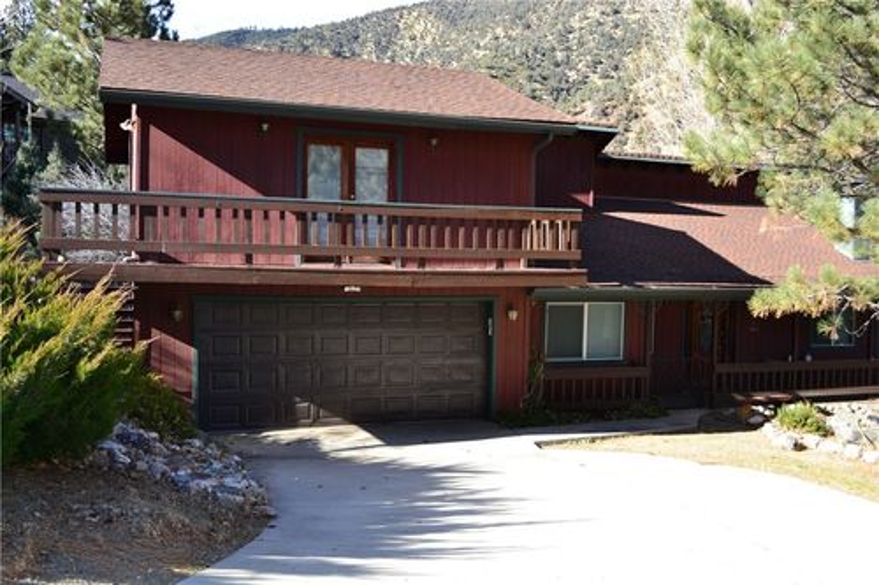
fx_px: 805
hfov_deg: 57.2
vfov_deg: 39.9
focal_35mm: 33
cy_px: 292
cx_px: 440
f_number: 5.6
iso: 125
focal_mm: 22
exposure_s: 1/200
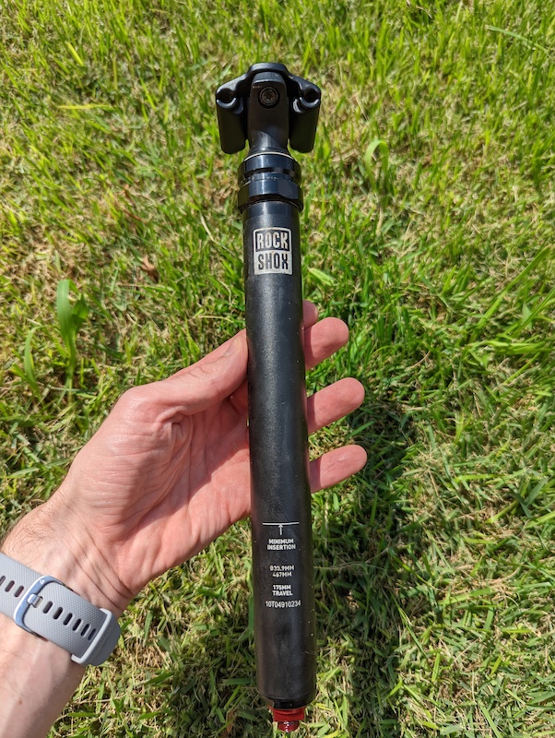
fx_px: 512
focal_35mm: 24
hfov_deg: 56.9
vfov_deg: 71.5
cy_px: 369
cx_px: 278
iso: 41
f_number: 1.85
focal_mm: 6.81
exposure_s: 1/2899
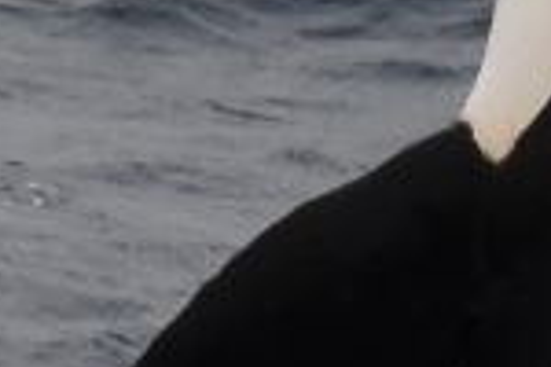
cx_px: 676
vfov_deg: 0.8
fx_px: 25773
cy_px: 398
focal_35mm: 1684
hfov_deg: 1.2
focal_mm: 210
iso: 400
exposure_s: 1/1600
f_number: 6.3
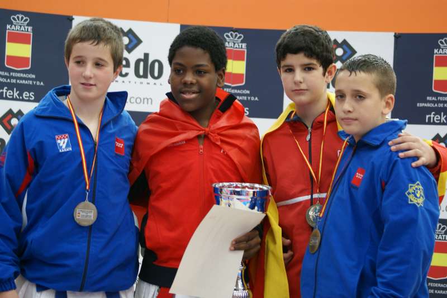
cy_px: 149
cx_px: 224
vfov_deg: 12.2
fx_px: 1396
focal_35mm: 112
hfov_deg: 18.2
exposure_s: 1/30
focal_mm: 75
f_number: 4.5
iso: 400
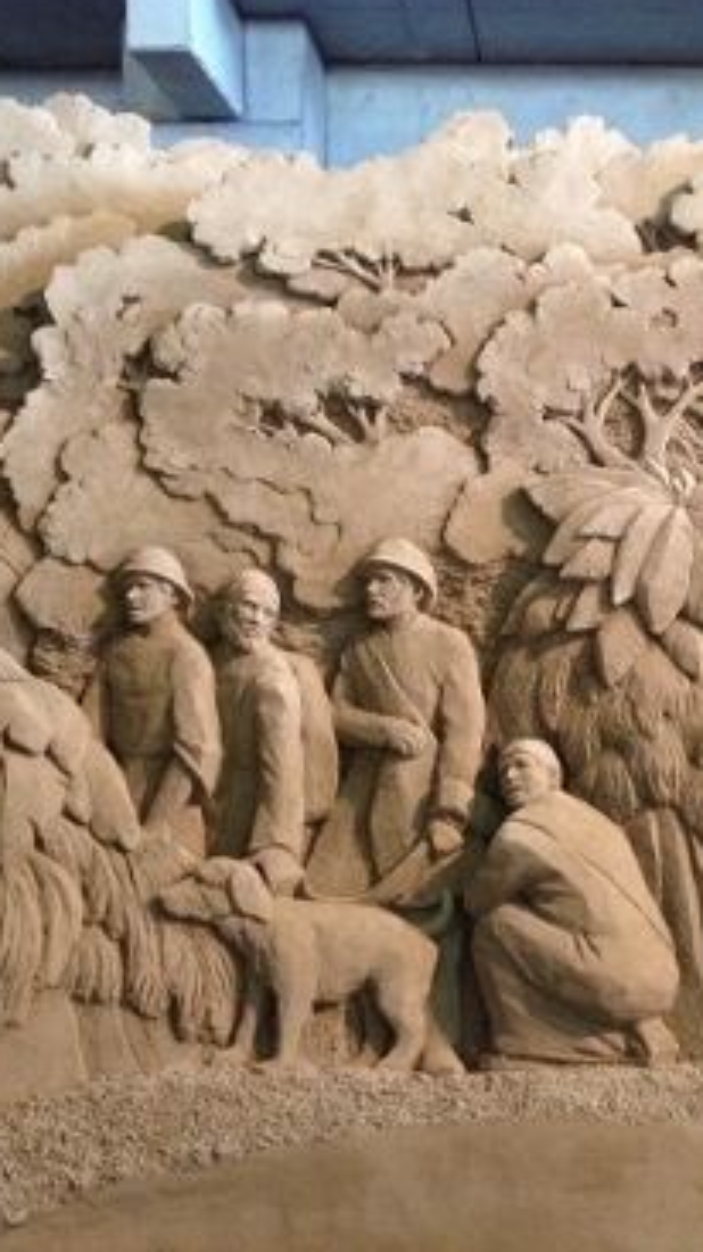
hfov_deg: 22.5
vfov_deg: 39.9
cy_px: 619
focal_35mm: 52
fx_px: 1726
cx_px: 618
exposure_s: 1/20
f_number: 2.4
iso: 250
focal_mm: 4.28
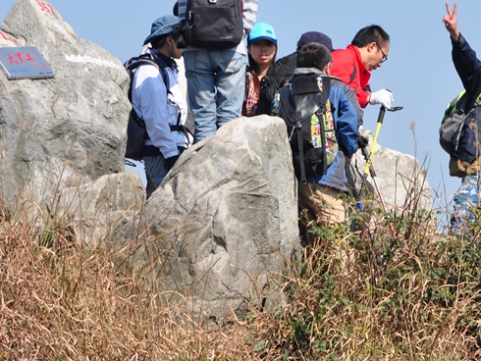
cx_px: 496
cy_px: 123
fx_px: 4393
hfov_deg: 6.2
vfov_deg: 4.7
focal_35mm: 316
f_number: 10
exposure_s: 1/250
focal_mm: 105
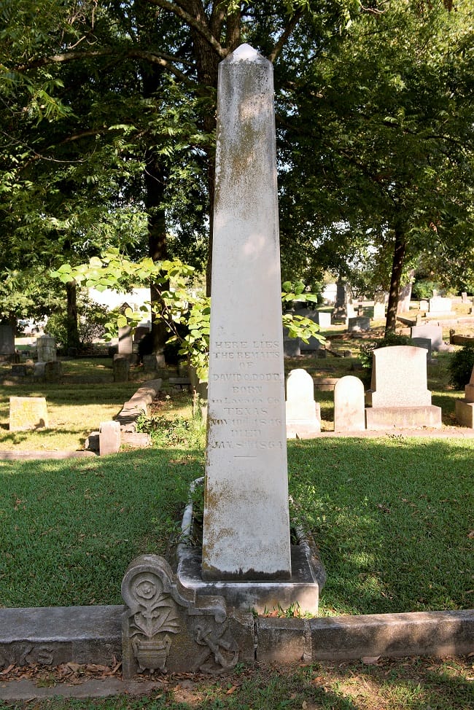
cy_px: 355
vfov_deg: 54.4
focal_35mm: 35
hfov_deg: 37.9
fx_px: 691
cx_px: 237
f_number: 8
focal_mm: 35
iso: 400
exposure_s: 1/250
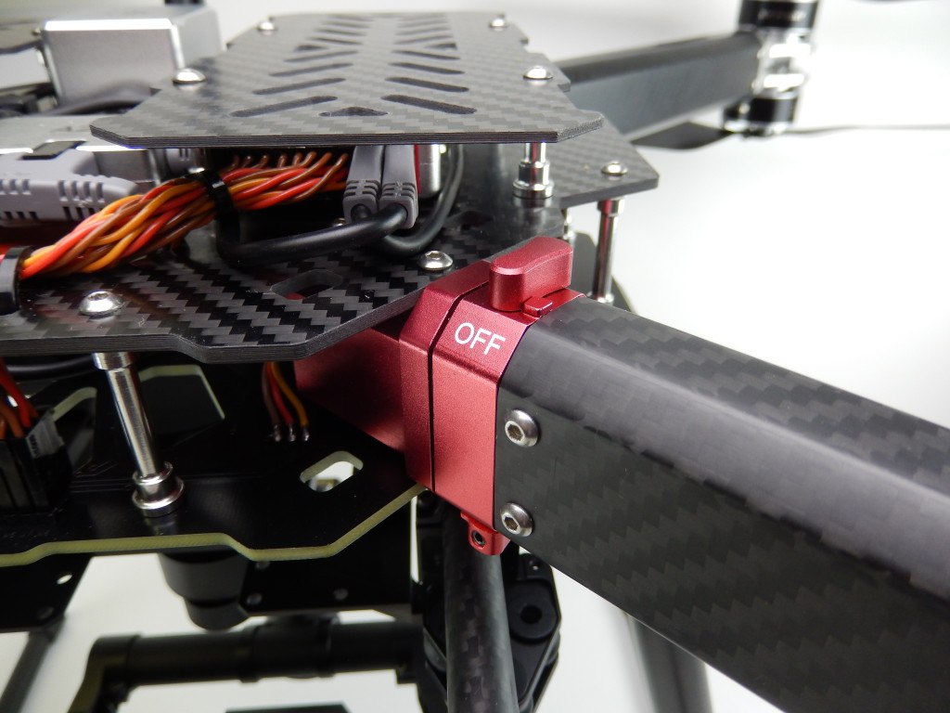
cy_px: 356
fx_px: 686
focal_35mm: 25
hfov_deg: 69.4
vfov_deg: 54.9
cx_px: 475
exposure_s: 1/50
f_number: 3.4
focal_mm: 4.5
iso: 125
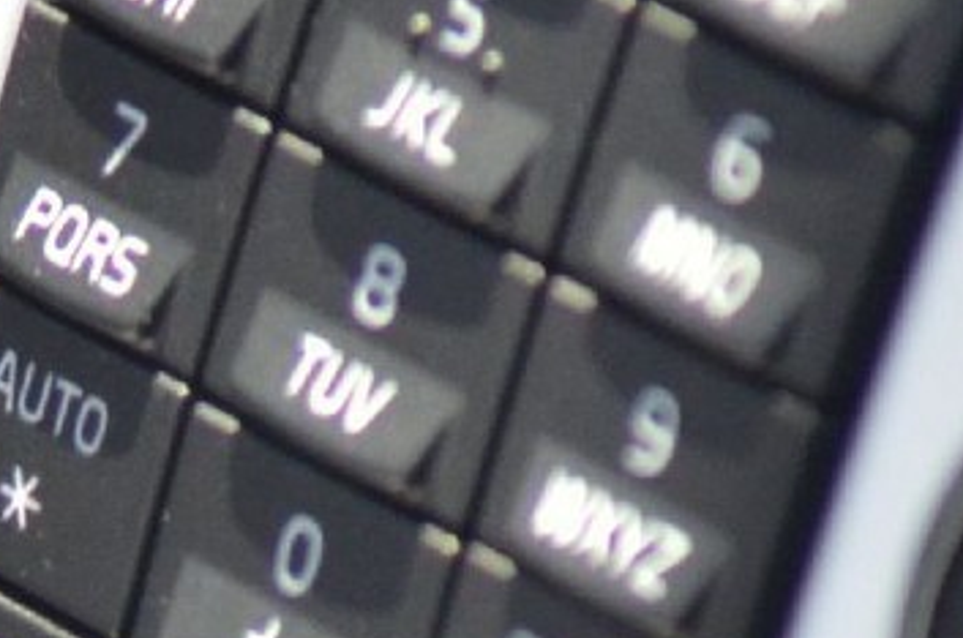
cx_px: -254
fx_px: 15581
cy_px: 927
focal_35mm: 584
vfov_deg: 2.3
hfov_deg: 3.5
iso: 800
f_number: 2.8
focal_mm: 55
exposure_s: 1/800
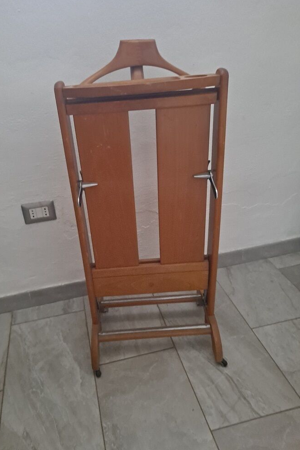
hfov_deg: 47.8
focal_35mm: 27
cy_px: 224
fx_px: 338
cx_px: 134
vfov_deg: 67.4
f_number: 2
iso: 1000
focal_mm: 4.6
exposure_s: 1/20
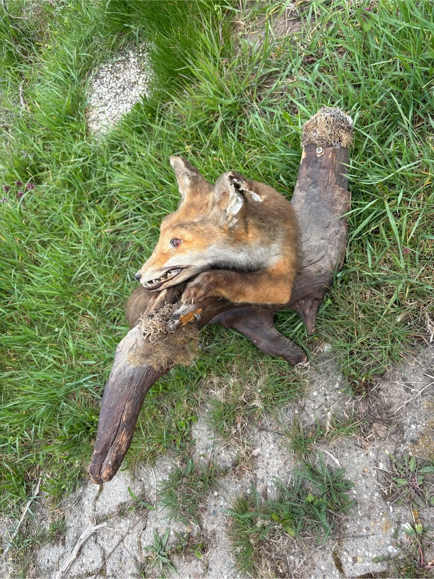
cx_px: 217
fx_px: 435
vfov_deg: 67.3
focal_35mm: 26
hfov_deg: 53.0
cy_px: 290
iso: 50
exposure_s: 1/693
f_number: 1.6
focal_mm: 5.96
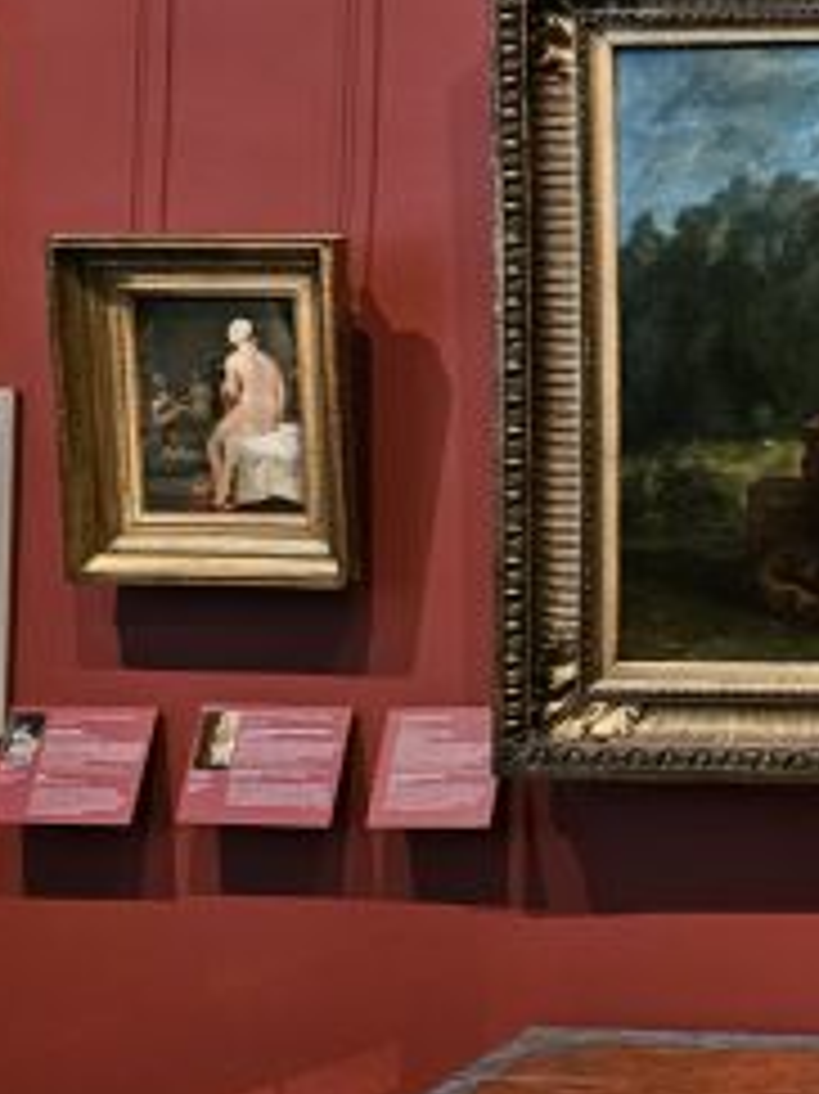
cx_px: 1096
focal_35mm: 71
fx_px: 2242
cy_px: 225
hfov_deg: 19.0
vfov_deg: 26.9
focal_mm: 6.3
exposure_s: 1/24
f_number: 1.7
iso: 800
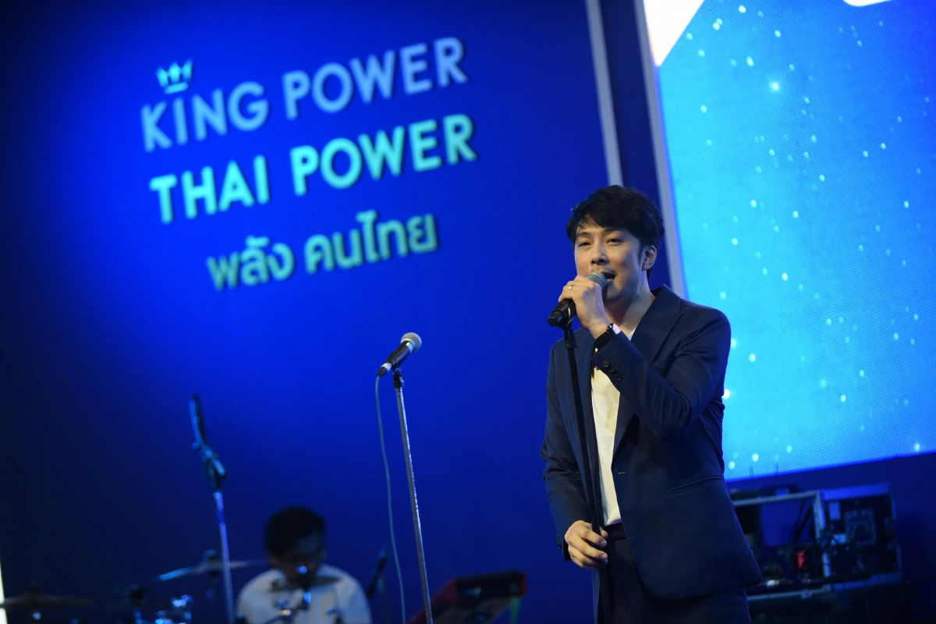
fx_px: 3900
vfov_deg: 9.1
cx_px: 468
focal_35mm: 150
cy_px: 312
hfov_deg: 13.7
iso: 800
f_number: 3.5
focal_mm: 150
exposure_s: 1/320
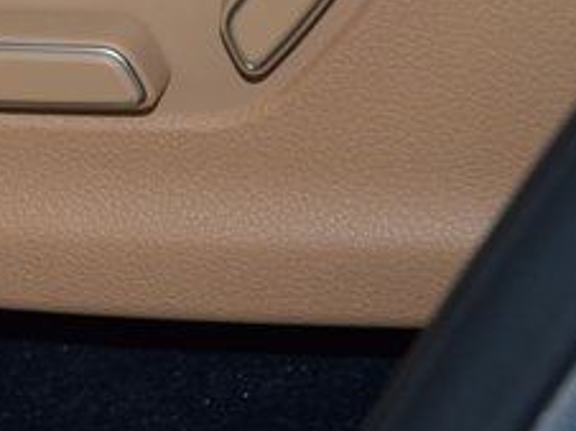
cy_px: -40
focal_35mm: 286
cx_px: -99
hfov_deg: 6.9
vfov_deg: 5.2
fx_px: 4754
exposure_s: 1/50
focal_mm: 70
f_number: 4.5
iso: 1800
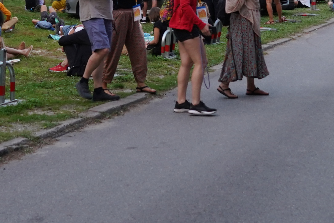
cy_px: -72
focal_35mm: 95
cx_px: 149
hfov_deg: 21.4
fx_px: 881
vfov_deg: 13.8
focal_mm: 25
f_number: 4
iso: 800
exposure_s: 1/160
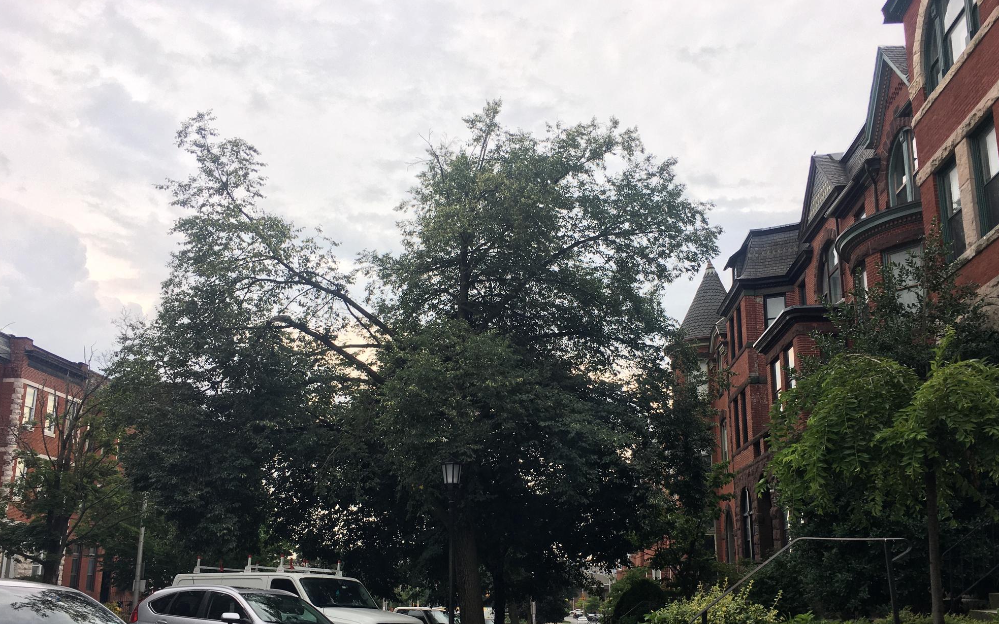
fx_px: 871
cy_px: 377
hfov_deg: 59.6
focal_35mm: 32
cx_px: 514
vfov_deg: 39.3
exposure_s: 1/156
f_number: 2.2
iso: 25
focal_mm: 4.15
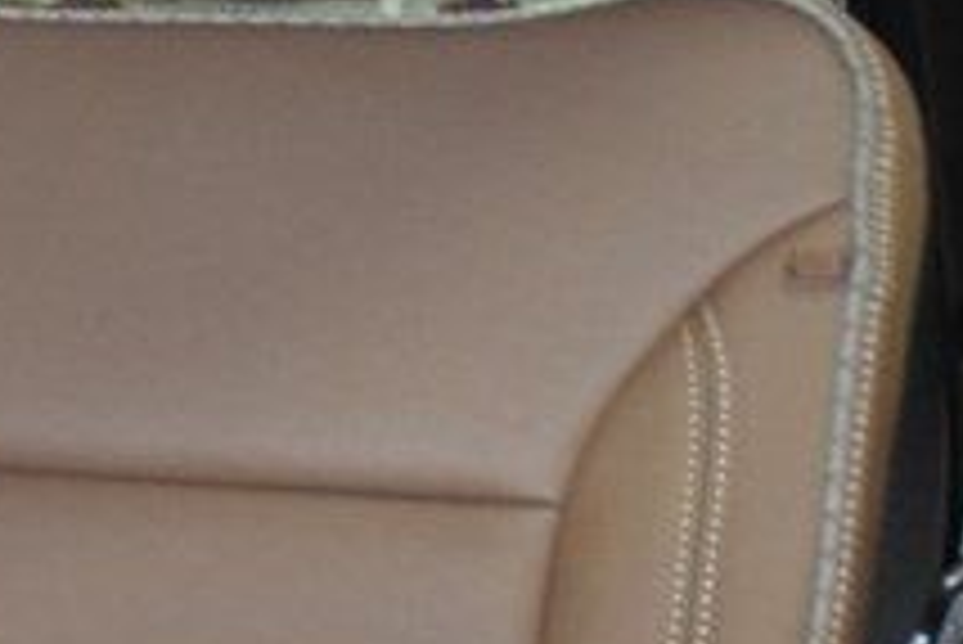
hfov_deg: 13.5
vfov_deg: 10.3
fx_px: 3453
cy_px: 943
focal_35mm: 129
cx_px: -1004
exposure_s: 1/30
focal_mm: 18
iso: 3200
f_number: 3.5
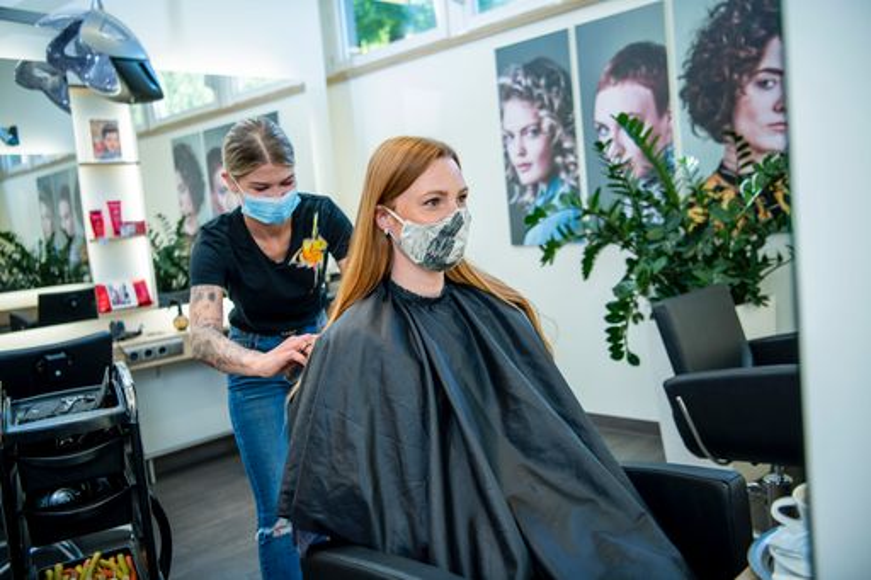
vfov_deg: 38.9
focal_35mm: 34
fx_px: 822
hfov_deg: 55.8
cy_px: 290
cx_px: 436
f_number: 2.8
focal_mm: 34
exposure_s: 1/100
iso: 100
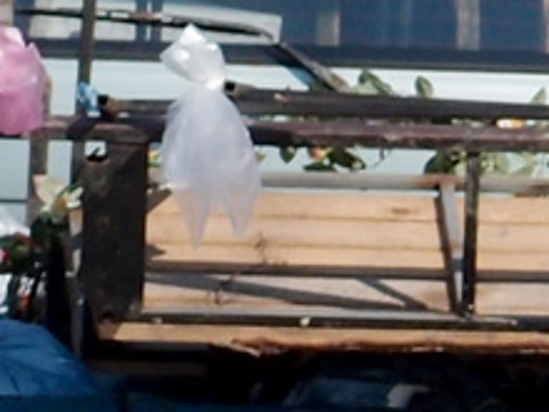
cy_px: 232
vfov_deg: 2.8
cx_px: 379
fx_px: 8279
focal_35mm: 522
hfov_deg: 3.8
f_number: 4.5
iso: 100
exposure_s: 1/1250
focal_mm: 24
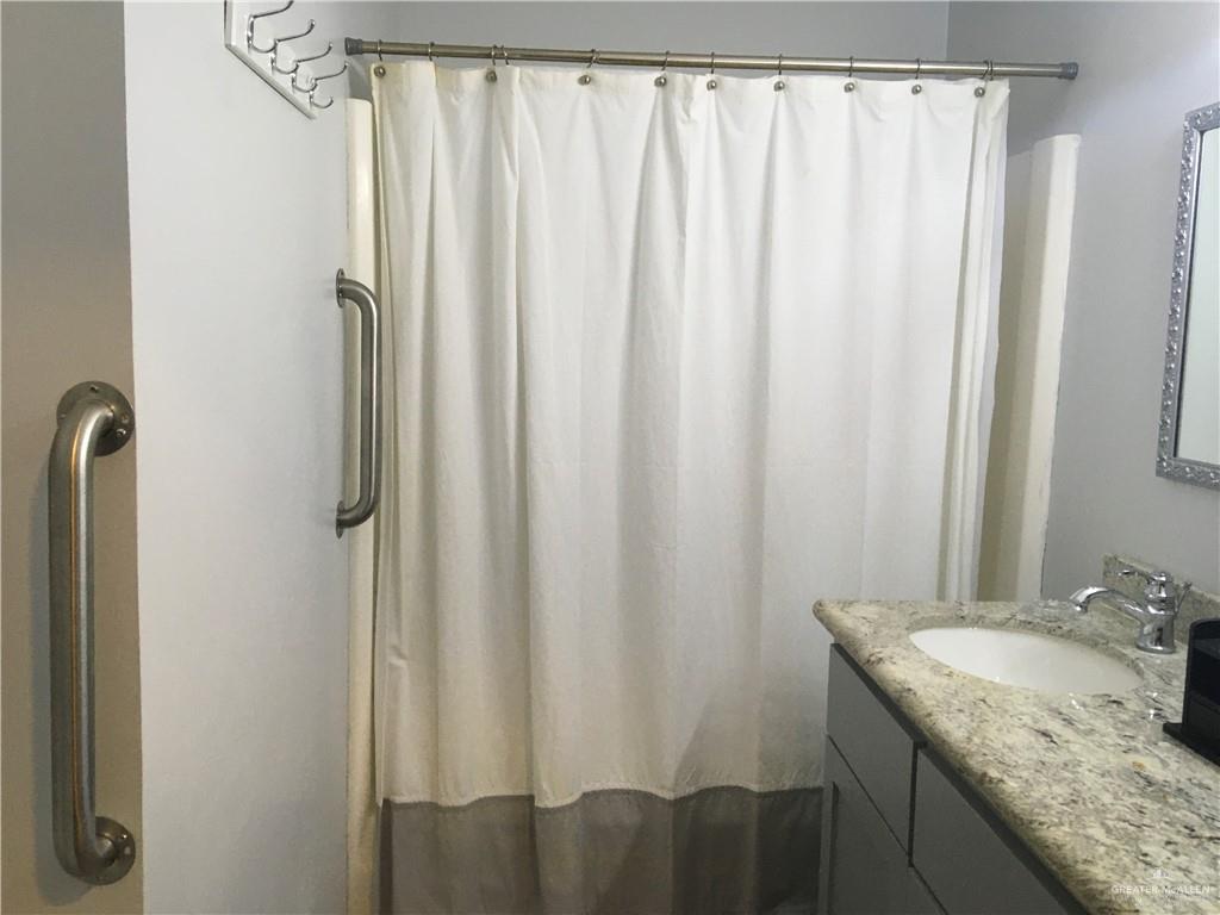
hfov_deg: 61.7
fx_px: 1022
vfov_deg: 48.2
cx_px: 610
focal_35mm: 29
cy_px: 458
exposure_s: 1/30
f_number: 2.2
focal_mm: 4.15
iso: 80
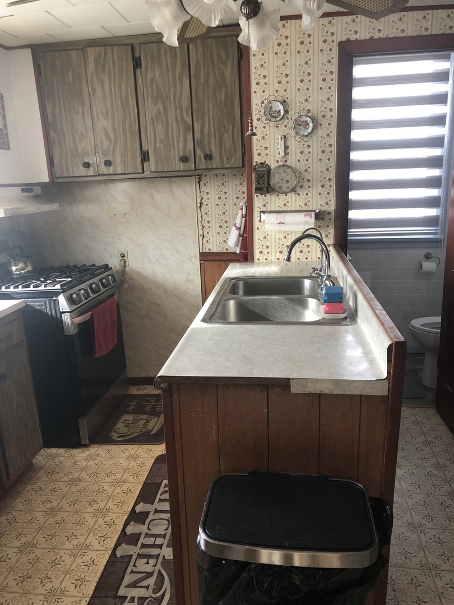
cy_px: 302
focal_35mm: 28
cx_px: 227
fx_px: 490
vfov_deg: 63.4
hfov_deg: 49.7
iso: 40
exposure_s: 1/20
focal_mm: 3.99
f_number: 1.8
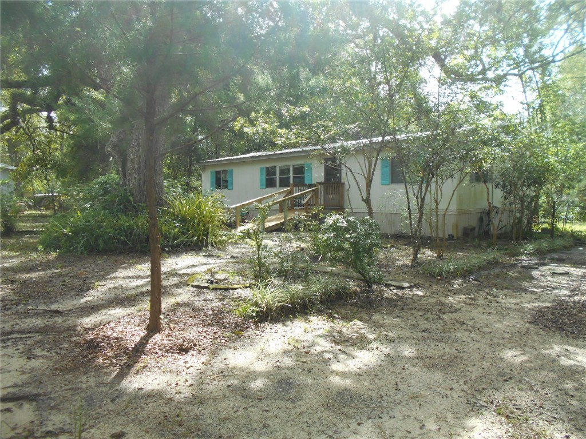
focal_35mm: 26
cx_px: 293
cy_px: 220
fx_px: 440
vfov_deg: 53.1
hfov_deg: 67.3
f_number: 3.2
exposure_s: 1/250
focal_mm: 4.6
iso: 140
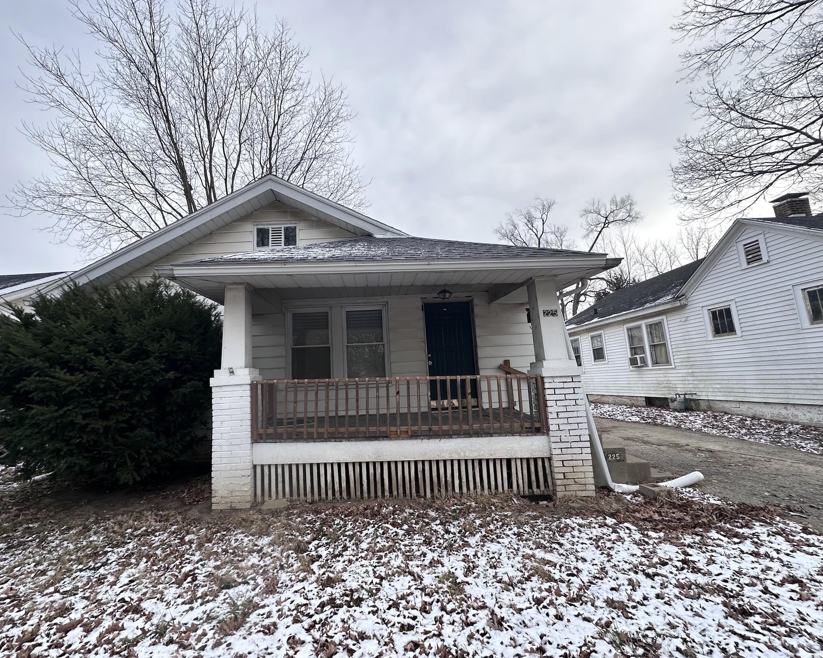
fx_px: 365
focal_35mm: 15
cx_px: 380
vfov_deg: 84.0
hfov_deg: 96.6
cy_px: 329
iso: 40
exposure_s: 1/556
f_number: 2.2
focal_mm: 2.22
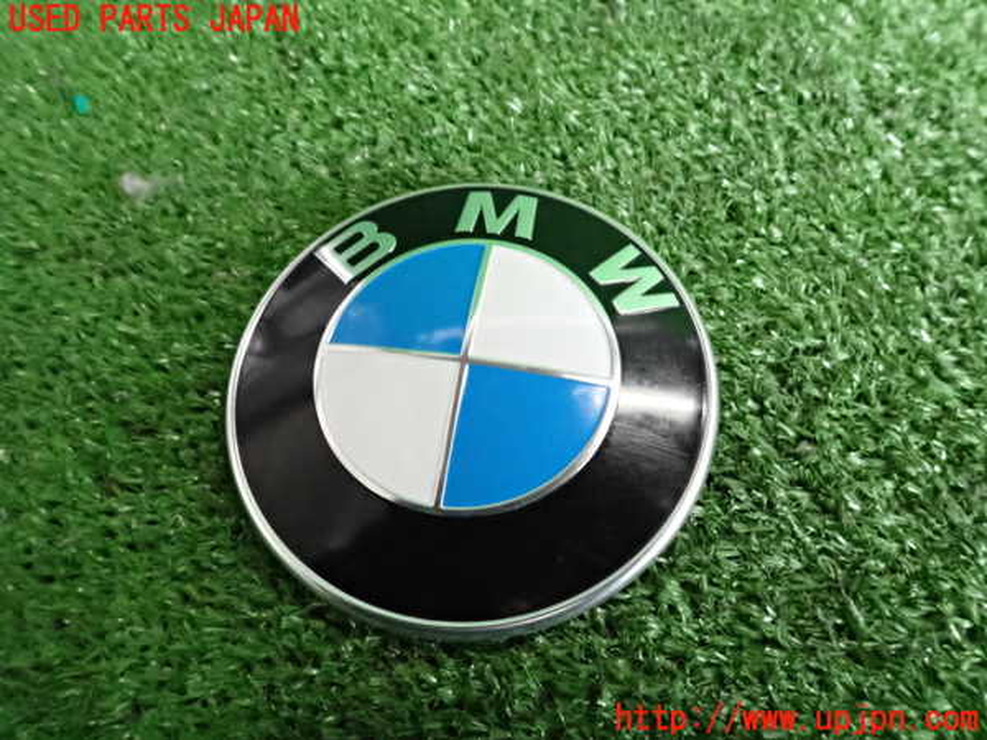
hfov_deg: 69.4
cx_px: 494
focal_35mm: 25
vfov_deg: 54.9
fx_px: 713
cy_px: 370
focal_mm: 4.5
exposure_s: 1/40
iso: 3200
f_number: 8
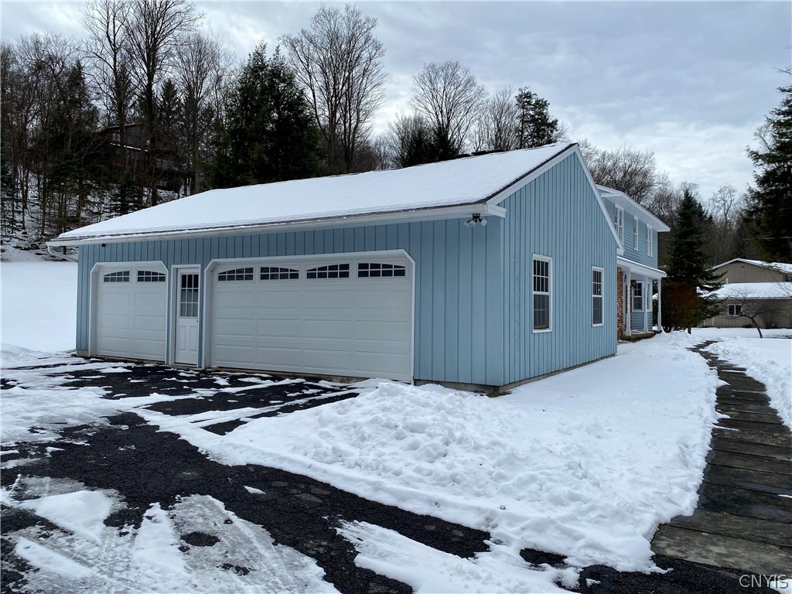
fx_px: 595
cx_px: 396
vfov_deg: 53.1
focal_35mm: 26
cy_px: 297
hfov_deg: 67.3
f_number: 1.8
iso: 32
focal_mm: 4.25
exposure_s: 1/1898
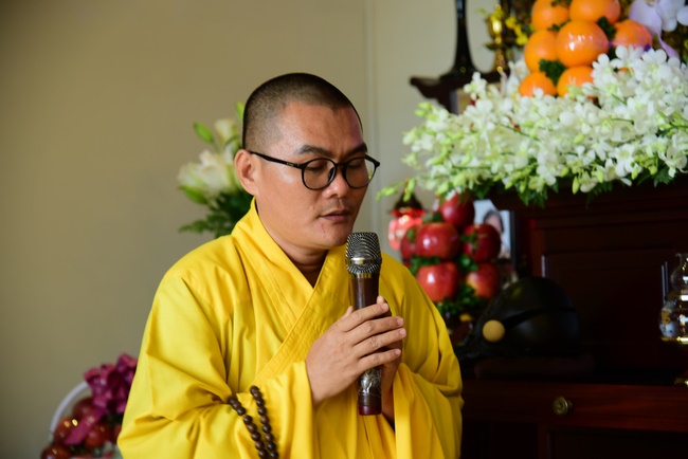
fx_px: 1625
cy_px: 230
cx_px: 344
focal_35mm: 85
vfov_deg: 16.1
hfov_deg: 23.9
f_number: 4
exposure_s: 1/30
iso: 320
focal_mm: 85
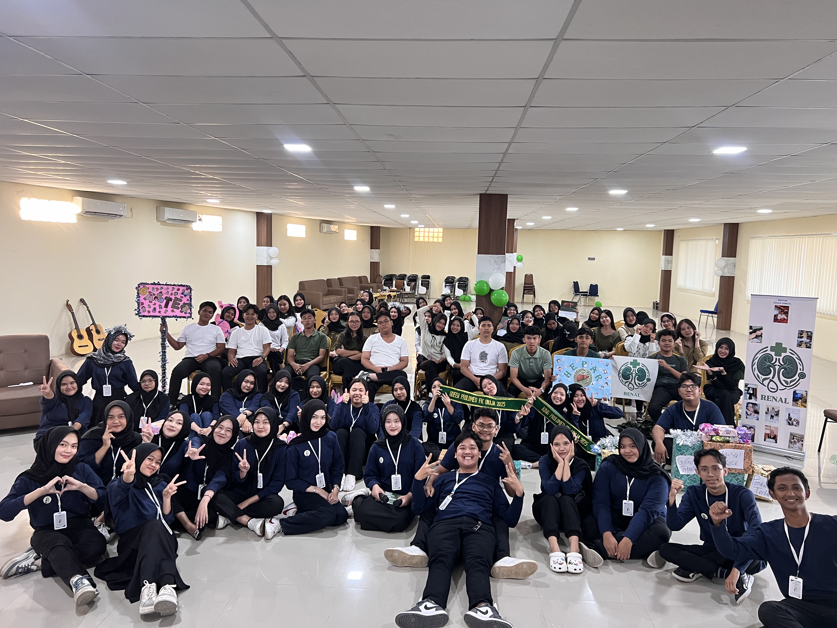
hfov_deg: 67.3
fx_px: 629
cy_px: 314
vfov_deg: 53.1
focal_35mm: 26
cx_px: 418
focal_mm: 5.7
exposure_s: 1/50
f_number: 1.5
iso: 200
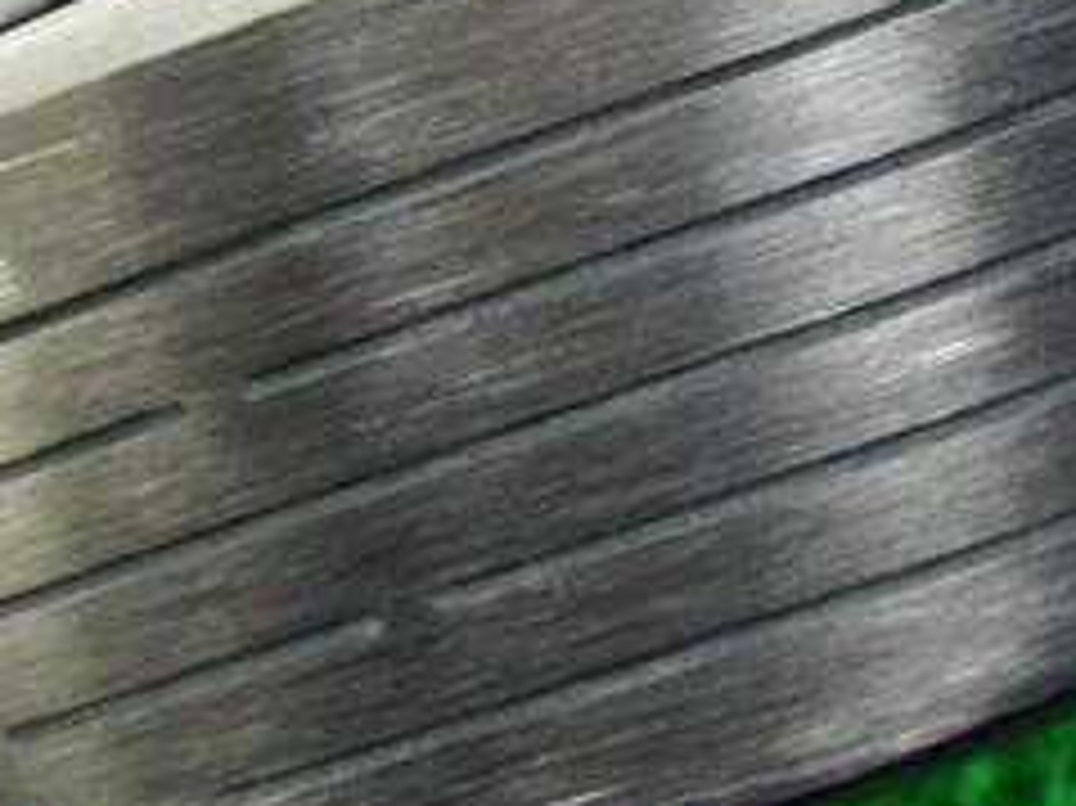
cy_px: 153
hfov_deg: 19.6
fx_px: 3076
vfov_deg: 14.8
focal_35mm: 99
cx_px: 900
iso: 400
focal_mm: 6.42
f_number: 3.6
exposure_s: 1/20
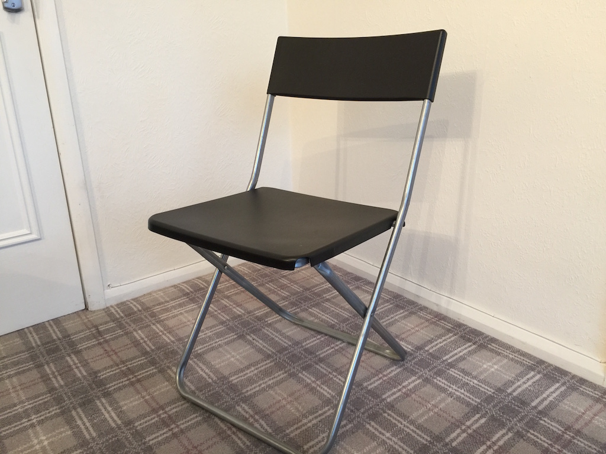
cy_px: 227
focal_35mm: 29
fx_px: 508
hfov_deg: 61.7
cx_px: 303
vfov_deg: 48.2
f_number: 2.2
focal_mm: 4.15
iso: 80
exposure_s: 1/17
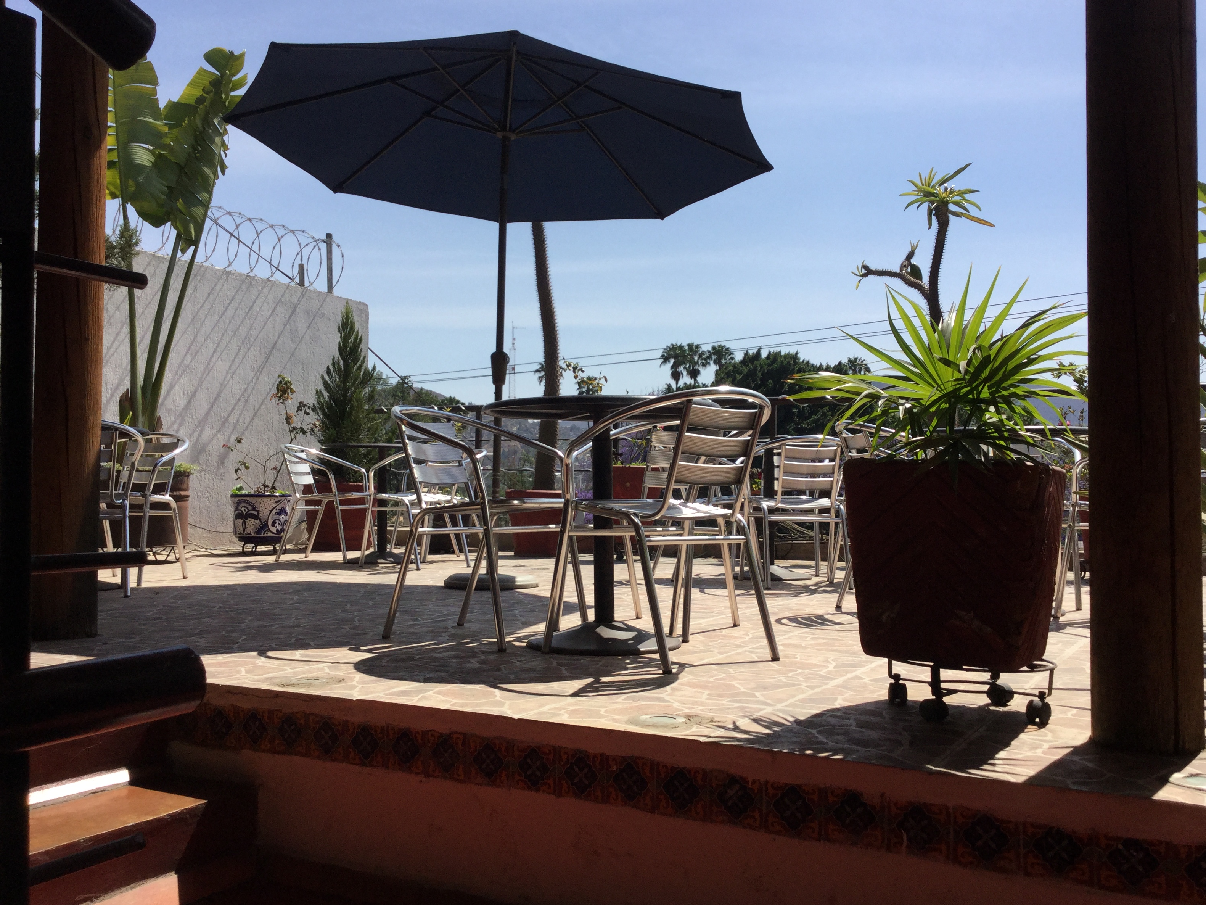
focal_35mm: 32
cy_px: 455
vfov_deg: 44.2
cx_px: 611
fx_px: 1115
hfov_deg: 56.8
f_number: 2.4
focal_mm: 3.3
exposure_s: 1/1597
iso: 25
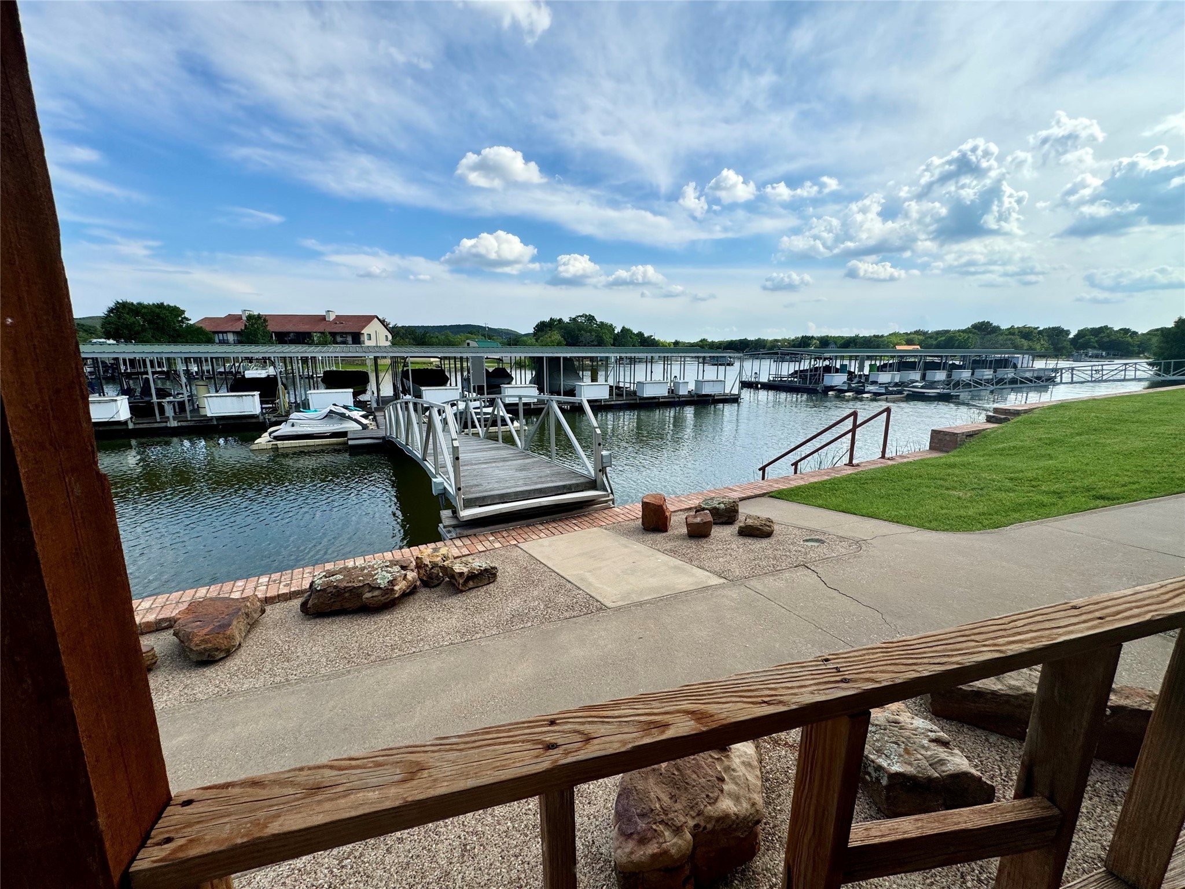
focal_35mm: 14
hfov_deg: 102.1
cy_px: 444
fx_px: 479
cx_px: 592
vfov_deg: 85.7
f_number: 2.2
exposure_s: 1/1832
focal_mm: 2.22
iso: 50
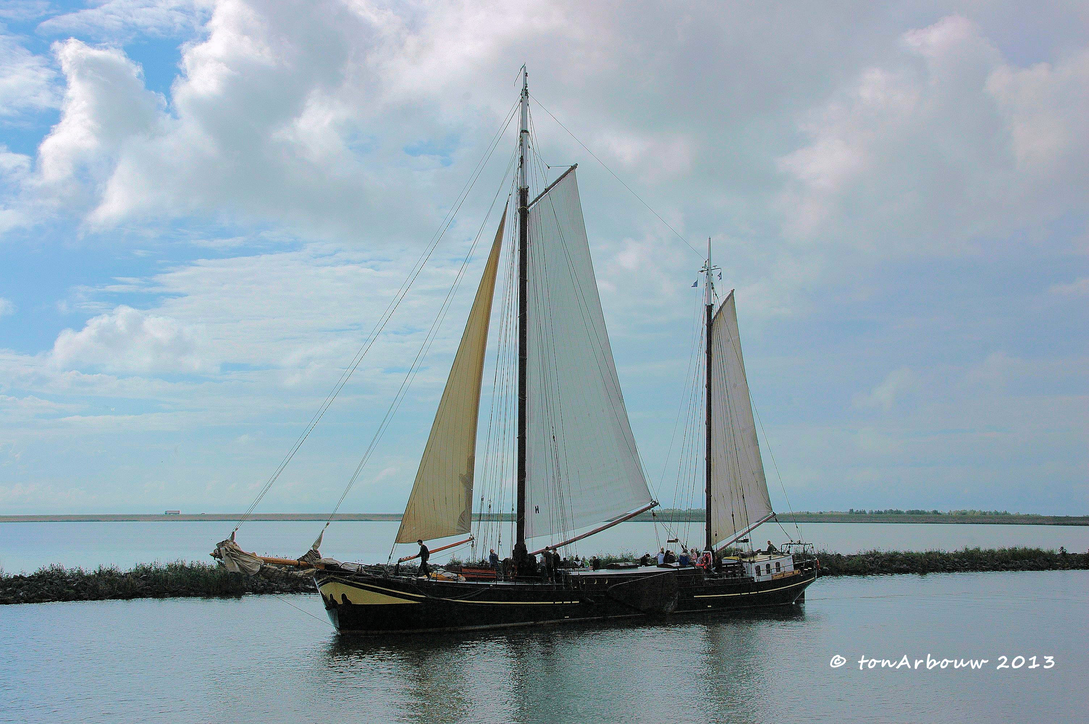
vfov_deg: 26.4
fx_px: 1541
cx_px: 544
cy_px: 362
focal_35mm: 51
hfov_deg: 38.9
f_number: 13
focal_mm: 34
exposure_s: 1/750
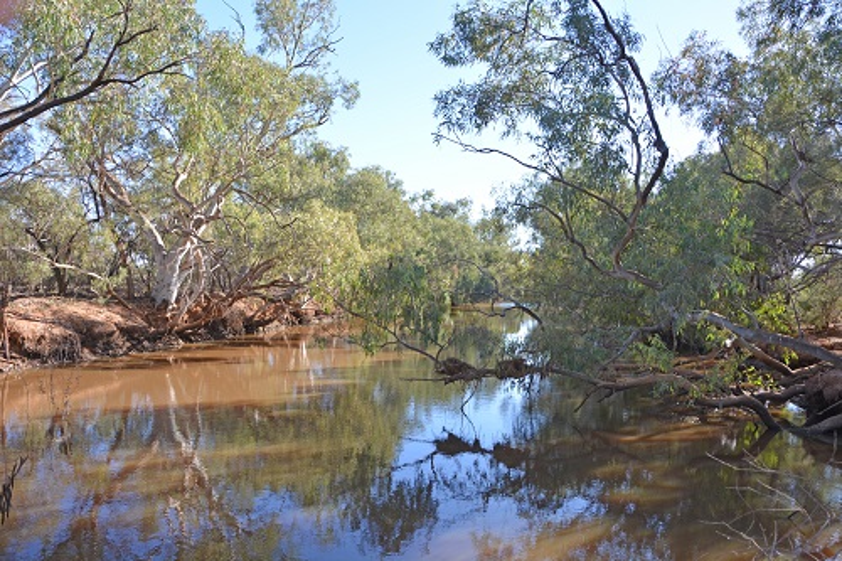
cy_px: 280
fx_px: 631
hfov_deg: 67.4
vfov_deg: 47.9
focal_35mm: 27
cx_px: 421
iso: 200
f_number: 7.1
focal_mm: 18
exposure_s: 1/200
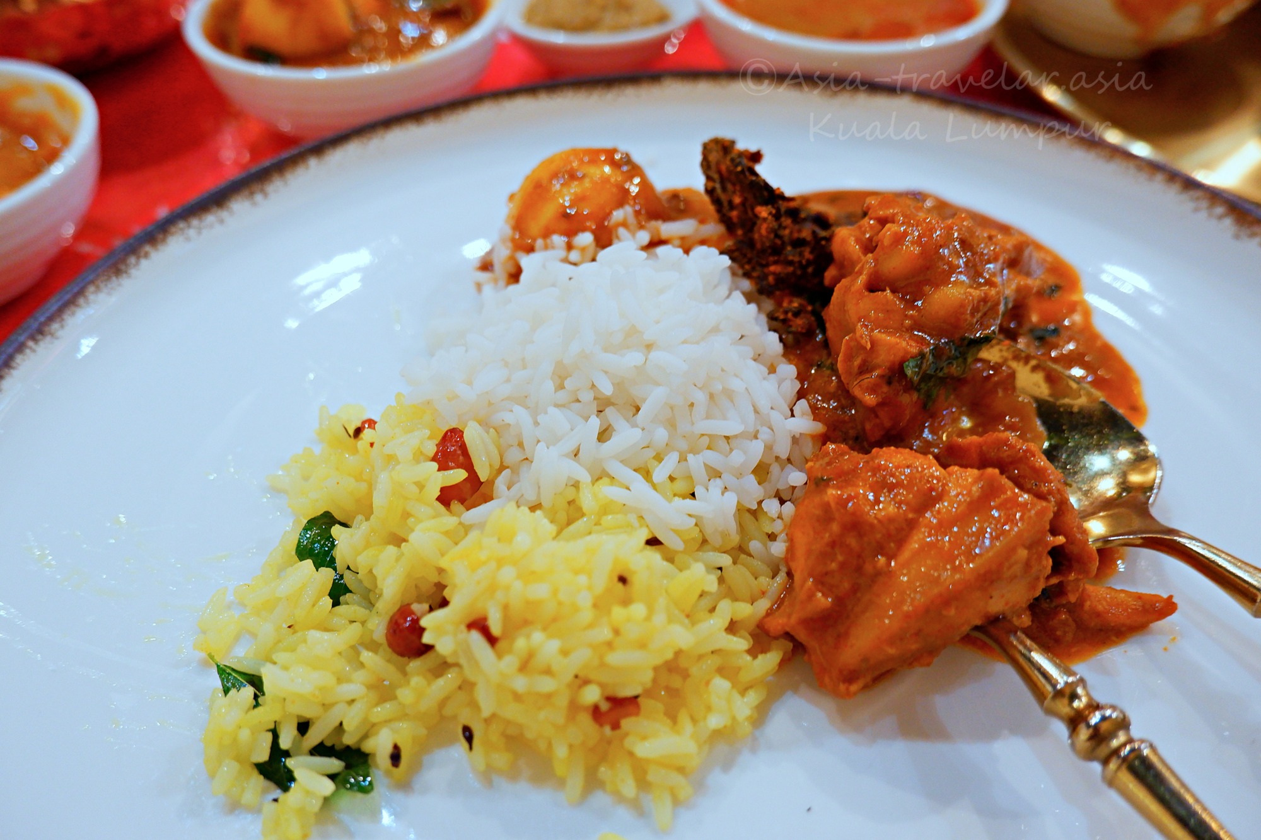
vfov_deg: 41.1
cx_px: 630
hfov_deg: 58.7
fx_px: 1121
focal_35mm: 32
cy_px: 420
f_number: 4.2
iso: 2000
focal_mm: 21.5
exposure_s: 1/45
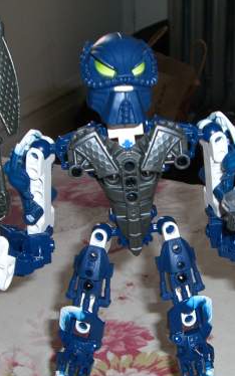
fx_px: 707
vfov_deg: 29.6
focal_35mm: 69
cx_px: 158
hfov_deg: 18.8
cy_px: 240
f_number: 2.7
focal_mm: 6.2
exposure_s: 1/60
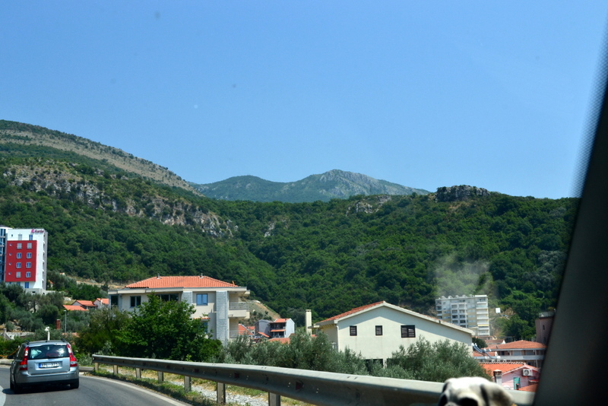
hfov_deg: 43.6
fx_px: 760
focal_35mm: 45
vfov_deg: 29.9
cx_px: 304
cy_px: 203
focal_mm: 30
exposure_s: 1/400
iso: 400
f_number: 11
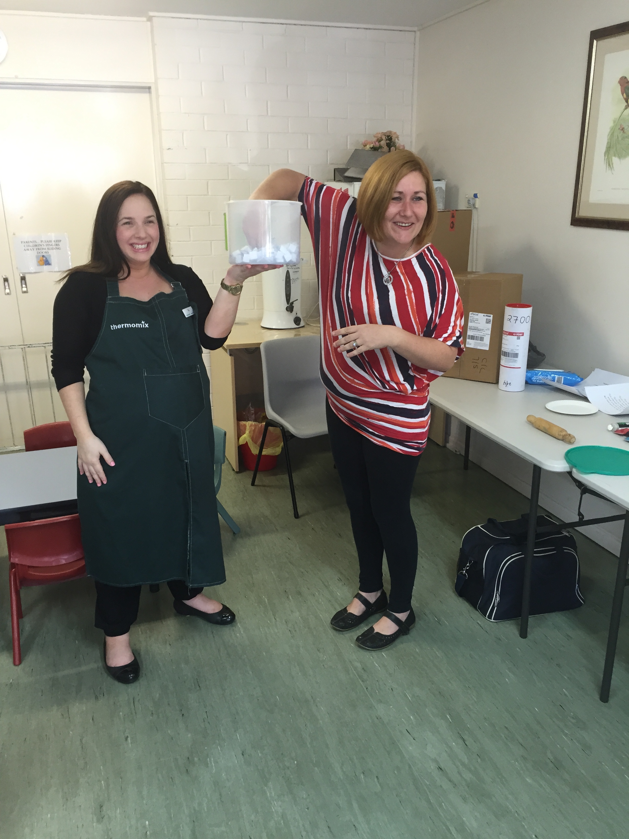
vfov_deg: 61.7
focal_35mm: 29
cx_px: 314
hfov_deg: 48.2
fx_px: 703
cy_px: 420
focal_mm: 4.15
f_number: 2.2
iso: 100
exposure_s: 1/33
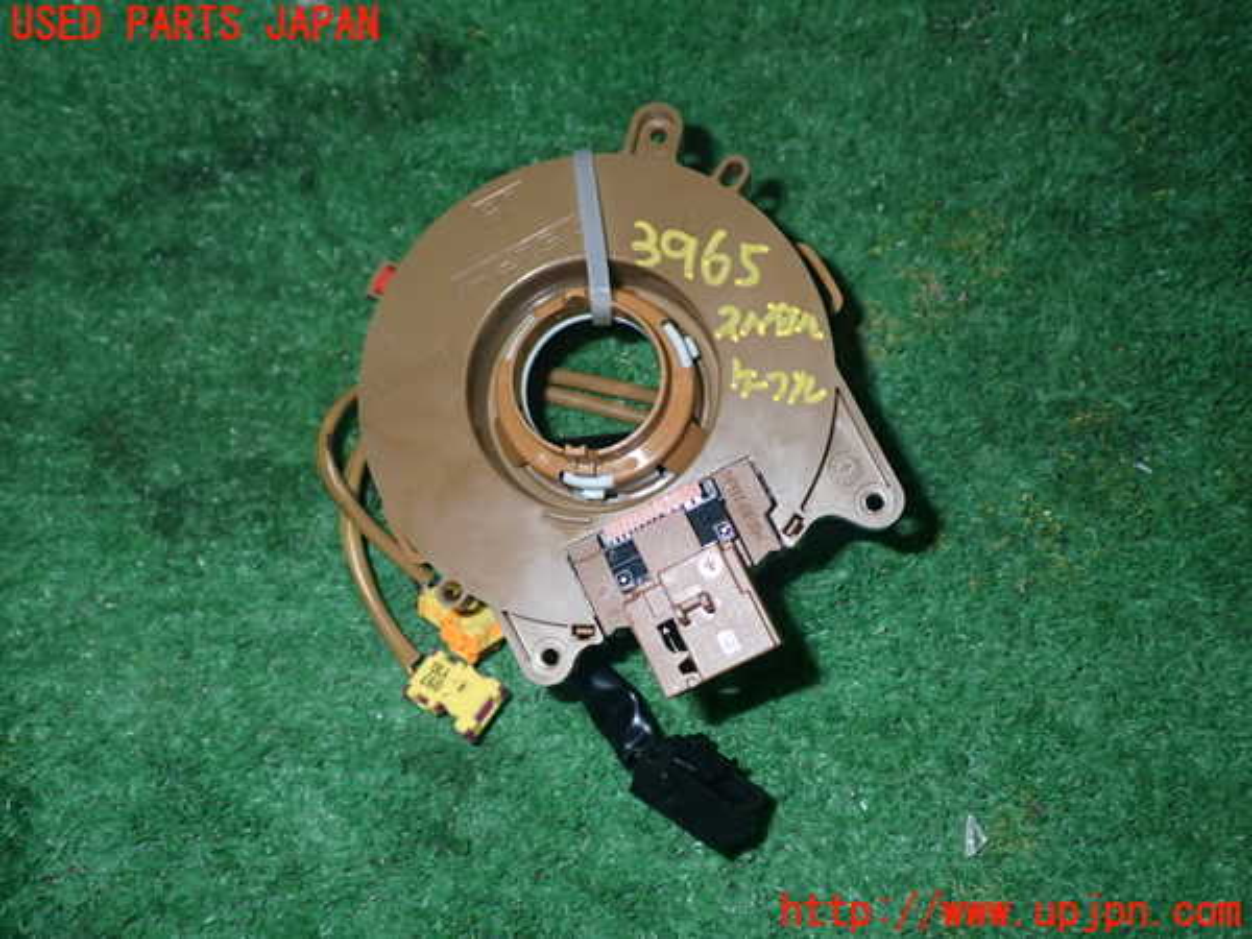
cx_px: 626
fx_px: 1302
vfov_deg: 39.7
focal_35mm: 36
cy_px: 470
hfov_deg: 51.4
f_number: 7.1
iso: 200
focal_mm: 6.37
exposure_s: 1/40
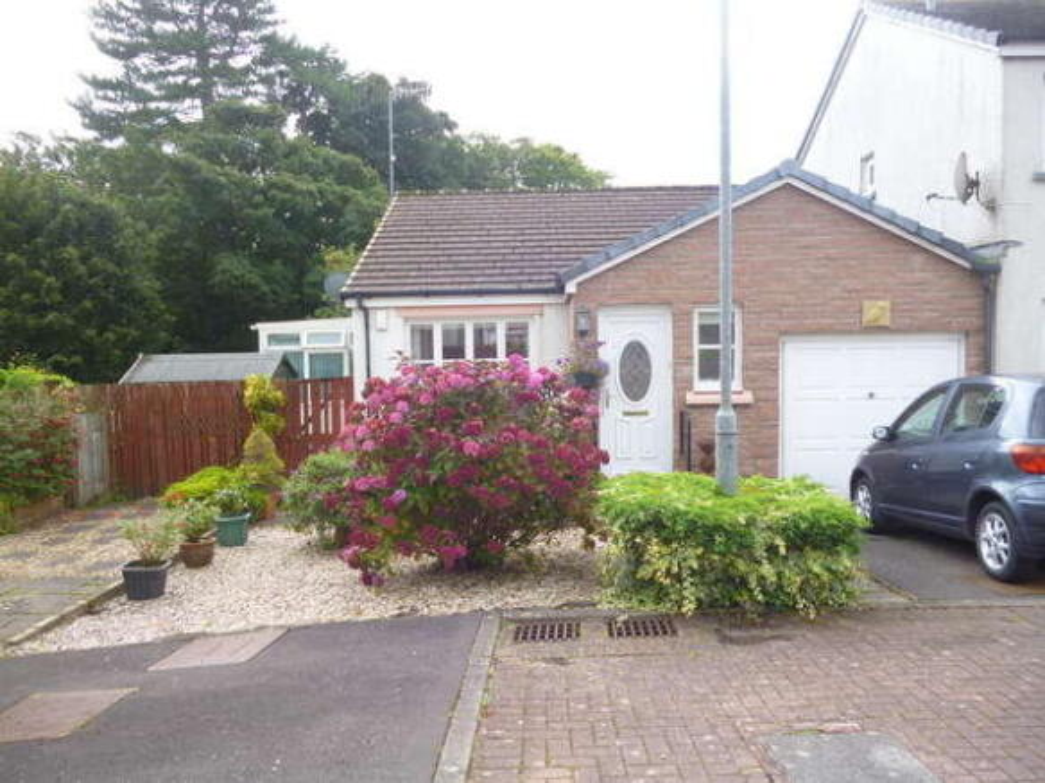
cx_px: 522
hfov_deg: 63.5
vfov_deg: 49.7
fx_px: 845
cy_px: 392
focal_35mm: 28
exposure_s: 1/125
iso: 100
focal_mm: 5
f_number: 3.1
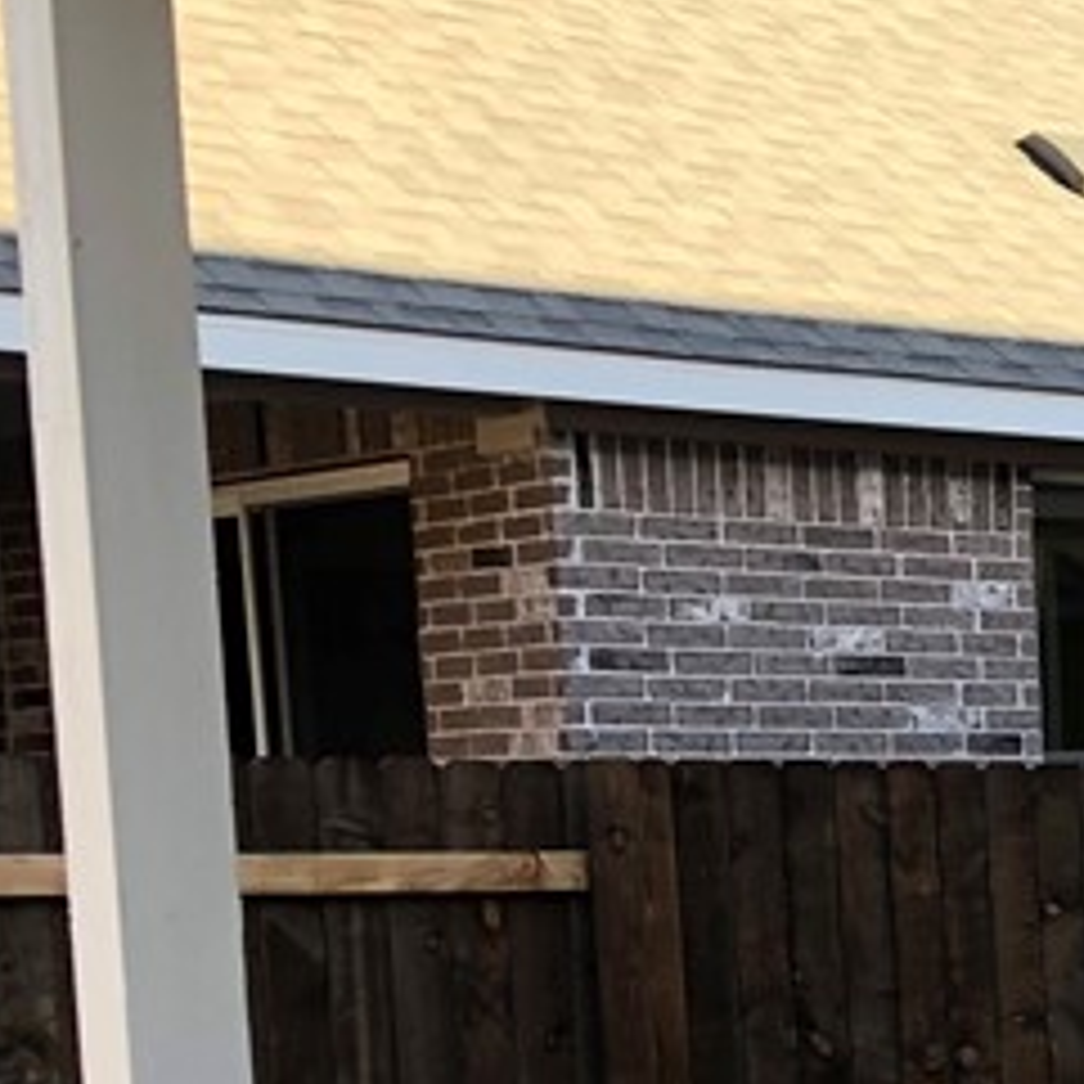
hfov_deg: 13.8
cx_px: 2244
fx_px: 3720
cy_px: 1201
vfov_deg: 16.1
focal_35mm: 105
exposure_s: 1/178
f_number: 1.8
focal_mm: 3.99
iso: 20
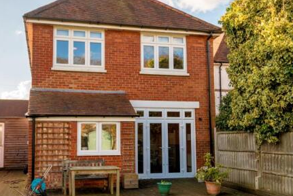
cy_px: 114
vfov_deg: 35.0
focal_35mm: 38
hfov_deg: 50.2
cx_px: 112
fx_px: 309
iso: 200
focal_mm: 17
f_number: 7.1
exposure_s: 1/320
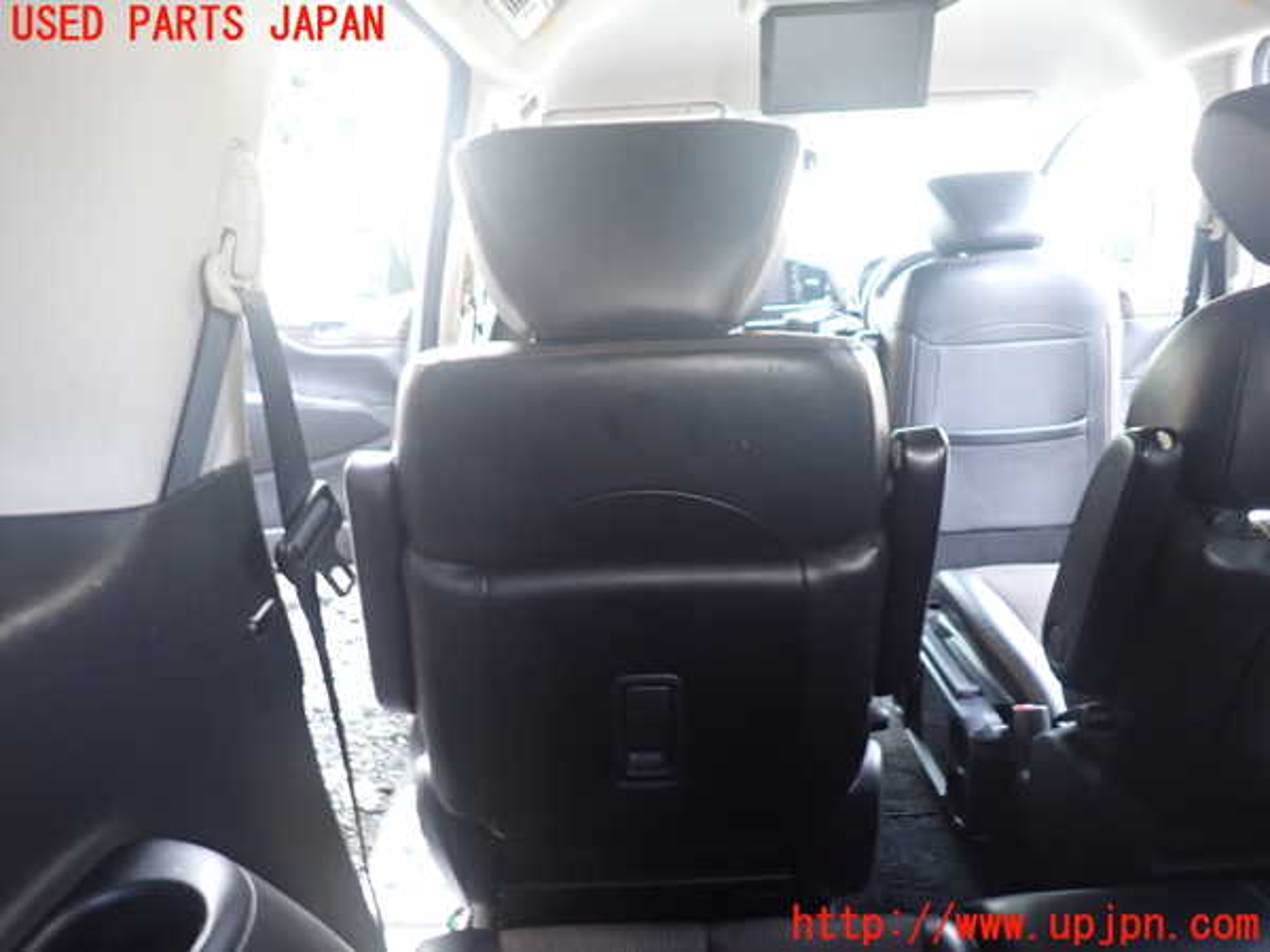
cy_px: 476
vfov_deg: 54.9
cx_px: 635
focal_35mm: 25
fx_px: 917
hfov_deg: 69.4
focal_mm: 4.5
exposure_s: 1/30
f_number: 2
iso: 320
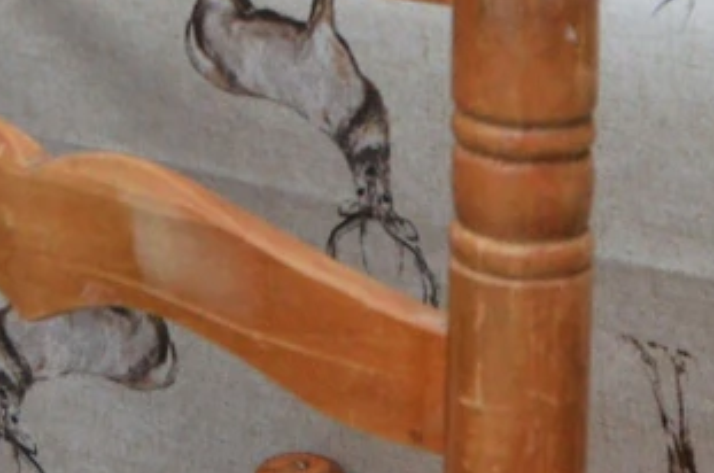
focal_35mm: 139
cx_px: 64
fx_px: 2753
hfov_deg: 14.6
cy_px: -569
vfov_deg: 9.1
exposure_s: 1/125
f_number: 5.6
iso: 400
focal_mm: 15
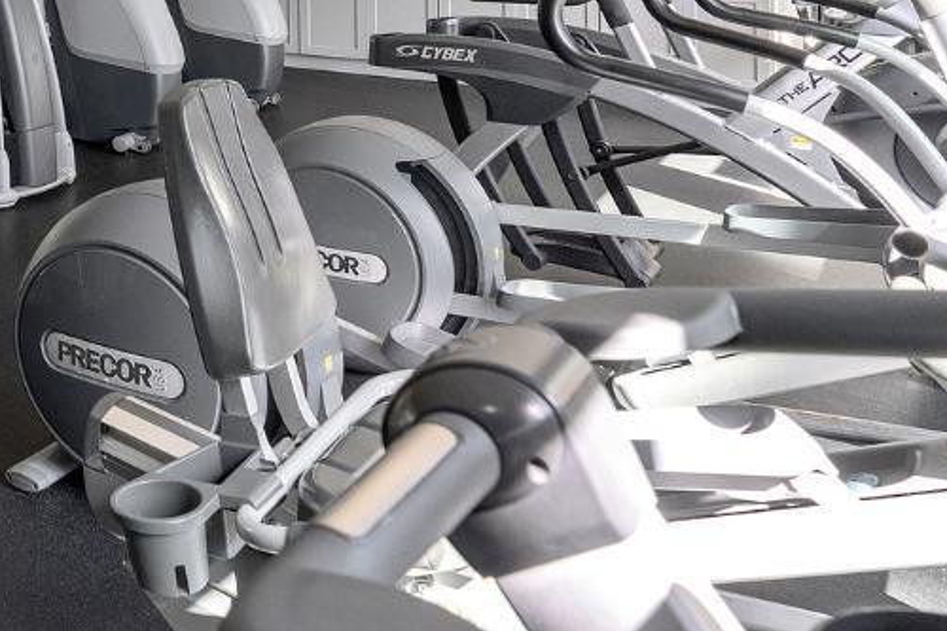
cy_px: -115
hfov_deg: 32.9
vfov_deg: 25.4
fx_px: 1262
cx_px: -218
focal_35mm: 48
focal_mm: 16
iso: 800
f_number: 5.6
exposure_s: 1/60
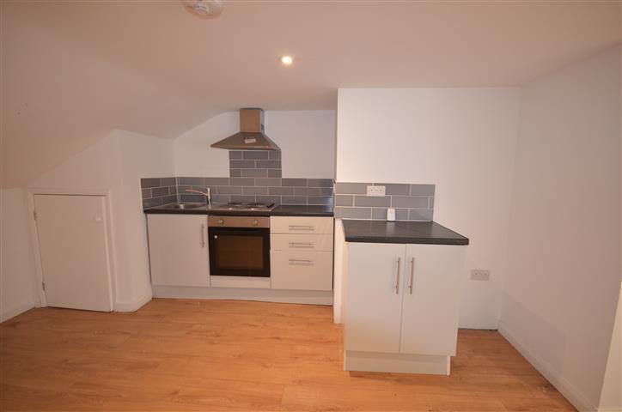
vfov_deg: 77.1
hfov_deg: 100.5
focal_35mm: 15
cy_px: 206
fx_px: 259
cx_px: 311
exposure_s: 1/60
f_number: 4
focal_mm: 10
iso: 1000
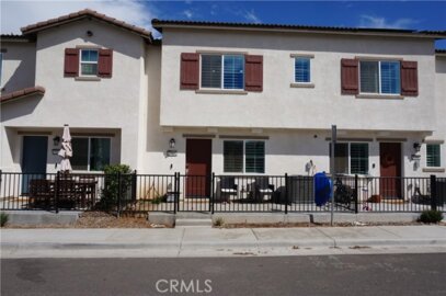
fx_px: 297
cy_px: 148
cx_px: 223
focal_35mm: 24
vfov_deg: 53.0
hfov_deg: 73.8
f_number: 14
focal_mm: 16
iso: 100
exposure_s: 1/200
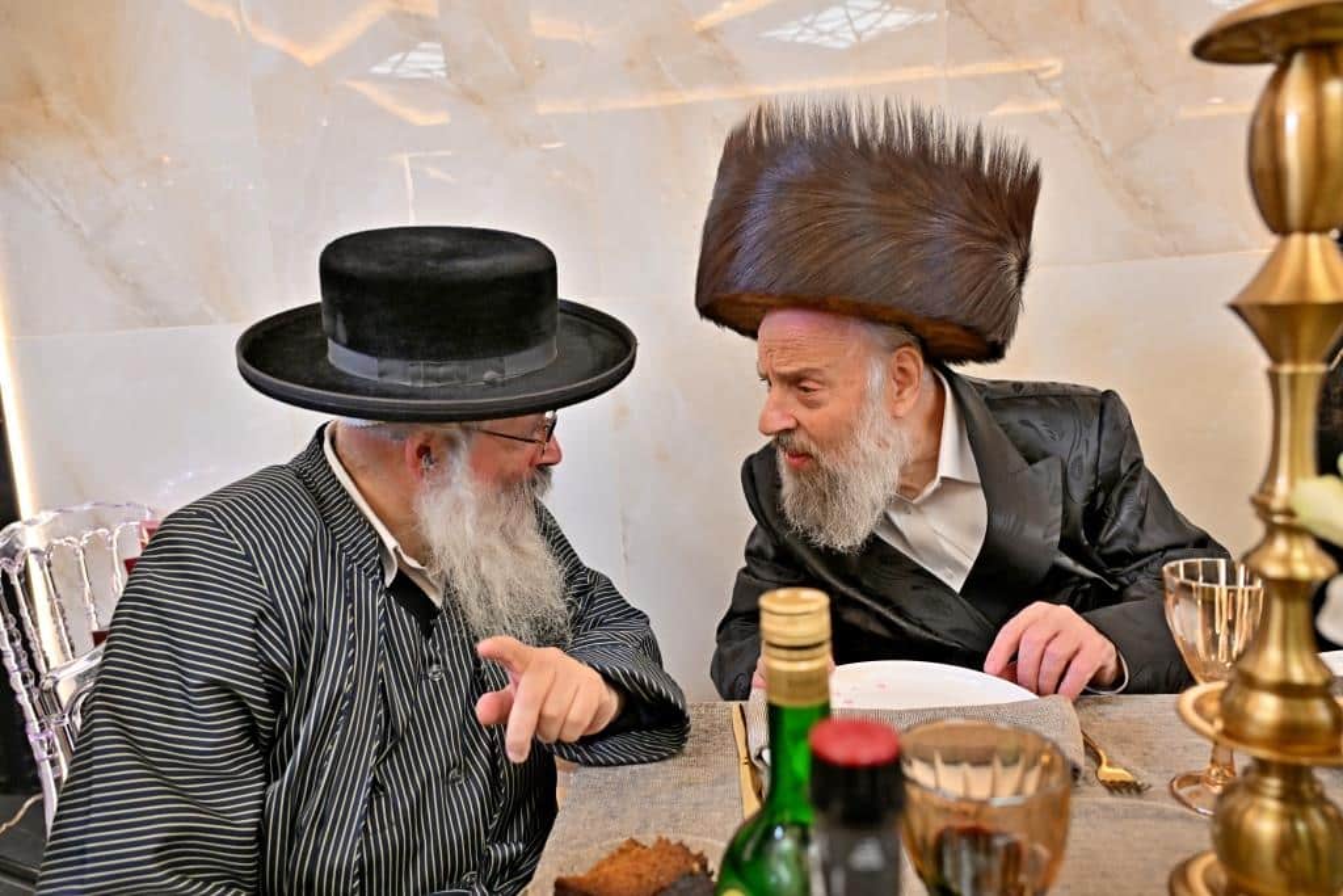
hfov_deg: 73.7
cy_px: 448
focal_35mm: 24
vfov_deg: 53.1
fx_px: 895
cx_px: 672
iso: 640
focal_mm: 24
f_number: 4
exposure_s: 1/200
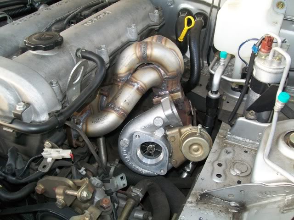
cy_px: 110
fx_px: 306
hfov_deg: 51.4
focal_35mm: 36
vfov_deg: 39.7
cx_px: 147
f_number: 2.7
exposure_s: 1/60
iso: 160
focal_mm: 6
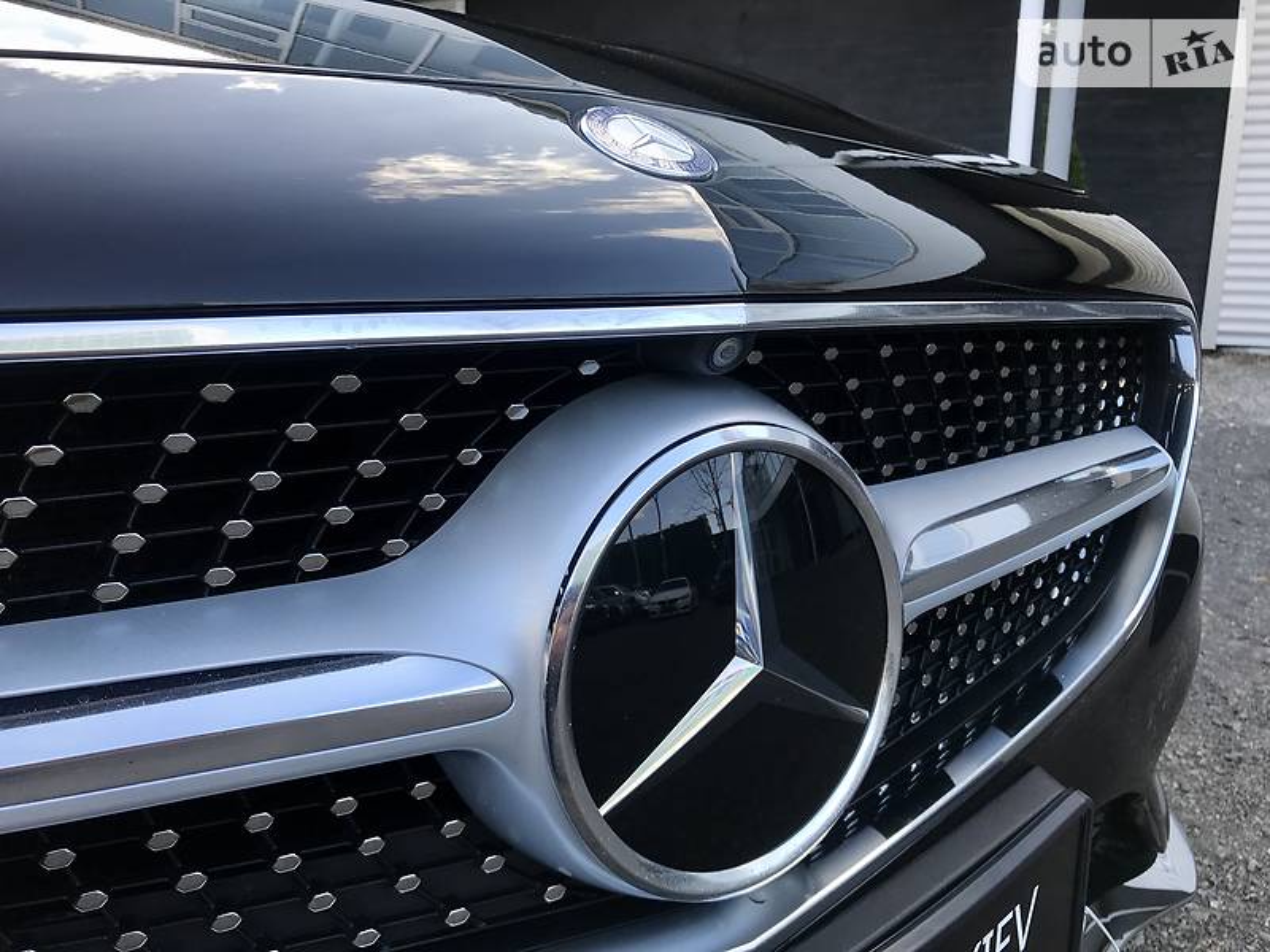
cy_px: 476
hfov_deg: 63.4
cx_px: 635
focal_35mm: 28
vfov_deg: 49.7
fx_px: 1027
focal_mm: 4
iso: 20
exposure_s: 1/261
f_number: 1.8
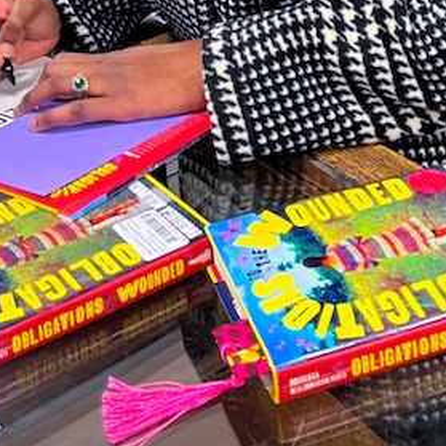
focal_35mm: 79
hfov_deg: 21.9
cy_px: -293
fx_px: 1152
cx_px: 256
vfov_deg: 18.4
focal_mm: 5.1
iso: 100
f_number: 1.6
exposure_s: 1/60
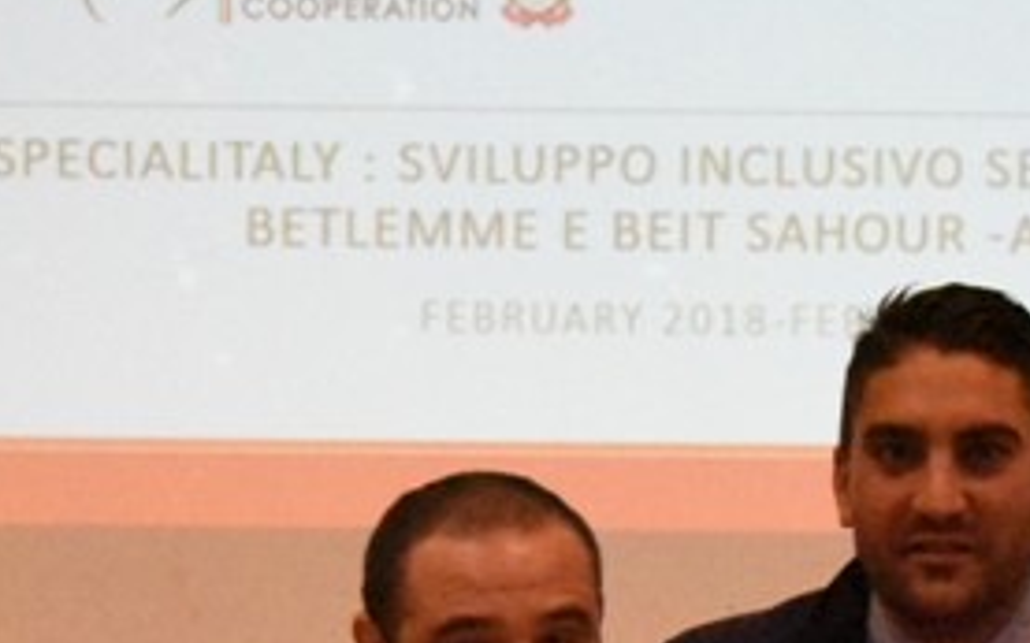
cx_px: 327
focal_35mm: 128
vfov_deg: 10.0
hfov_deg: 16.3
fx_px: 3592
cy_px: 816
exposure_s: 1/250
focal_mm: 34
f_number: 10
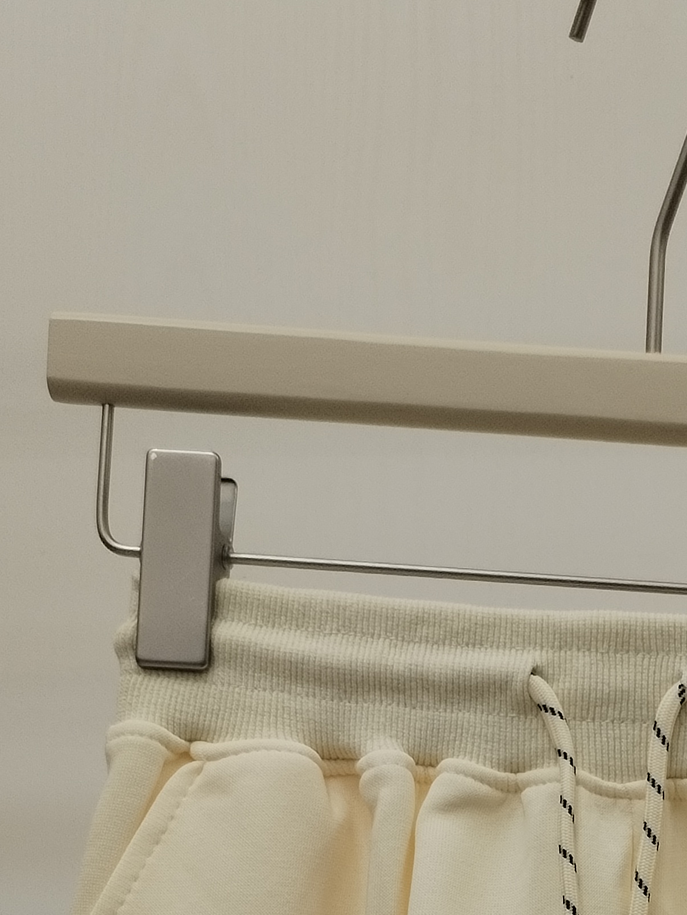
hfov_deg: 17.4
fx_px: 2196
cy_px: 1190
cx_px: 669
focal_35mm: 83
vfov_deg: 21.3
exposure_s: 1/120
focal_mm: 4.75
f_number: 1.8
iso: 170
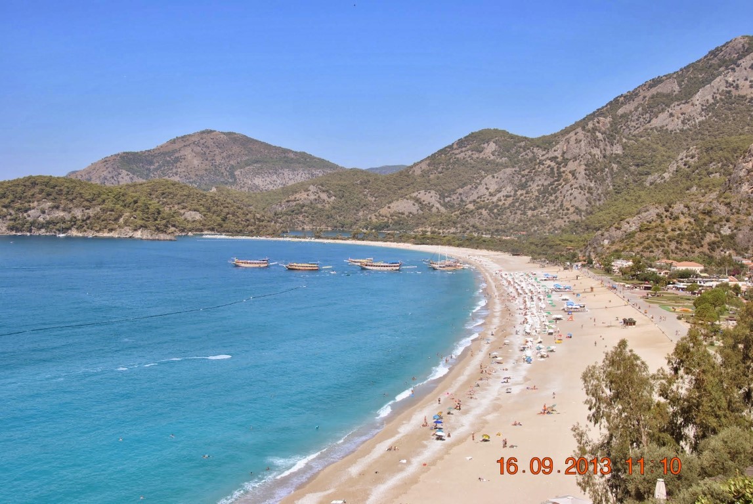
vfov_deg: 29.0
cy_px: 252
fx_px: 974
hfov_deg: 42.3
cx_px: 376
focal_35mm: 46
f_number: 8
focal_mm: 31
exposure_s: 1/250
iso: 100
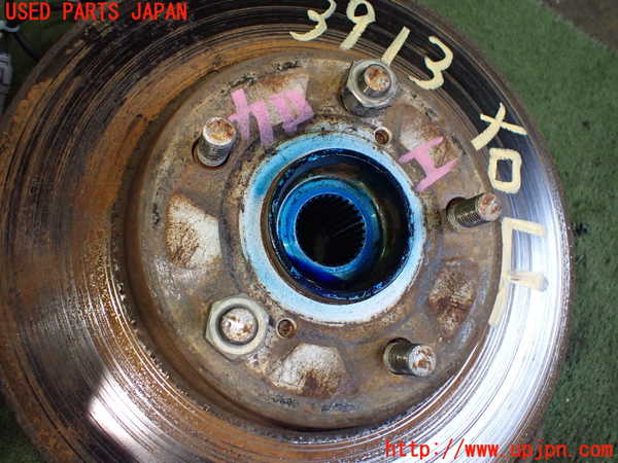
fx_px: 536
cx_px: 309
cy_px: 232
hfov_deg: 60.0
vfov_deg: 46.8
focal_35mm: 30
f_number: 2.3
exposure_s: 1/125
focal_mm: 5.4
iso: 640
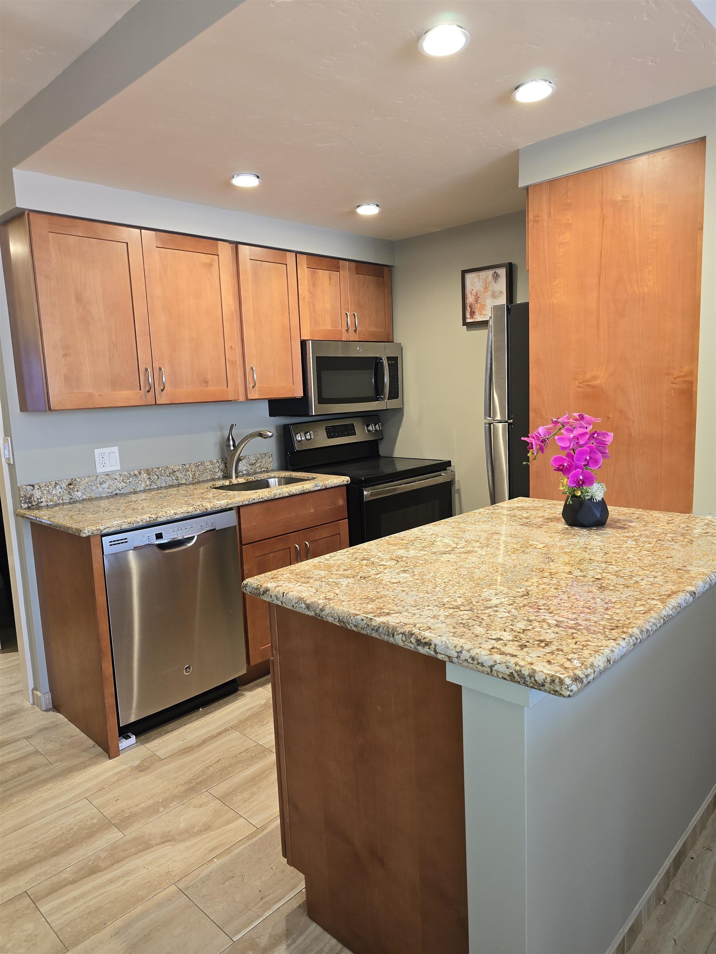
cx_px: 358
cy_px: 477
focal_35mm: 23
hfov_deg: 58.9
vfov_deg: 73.9
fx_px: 634
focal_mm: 6.3
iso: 100
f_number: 1.7
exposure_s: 1/24
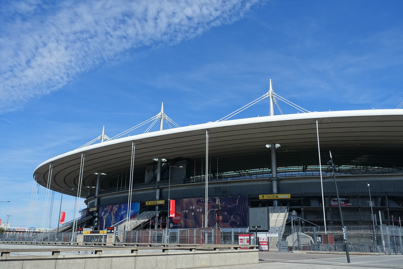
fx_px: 358
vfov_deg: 41.1
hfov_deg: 58.7
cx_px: 202
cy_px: 134
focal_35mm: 32
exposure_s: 1/125
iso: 125
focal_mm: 11.69
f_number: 4
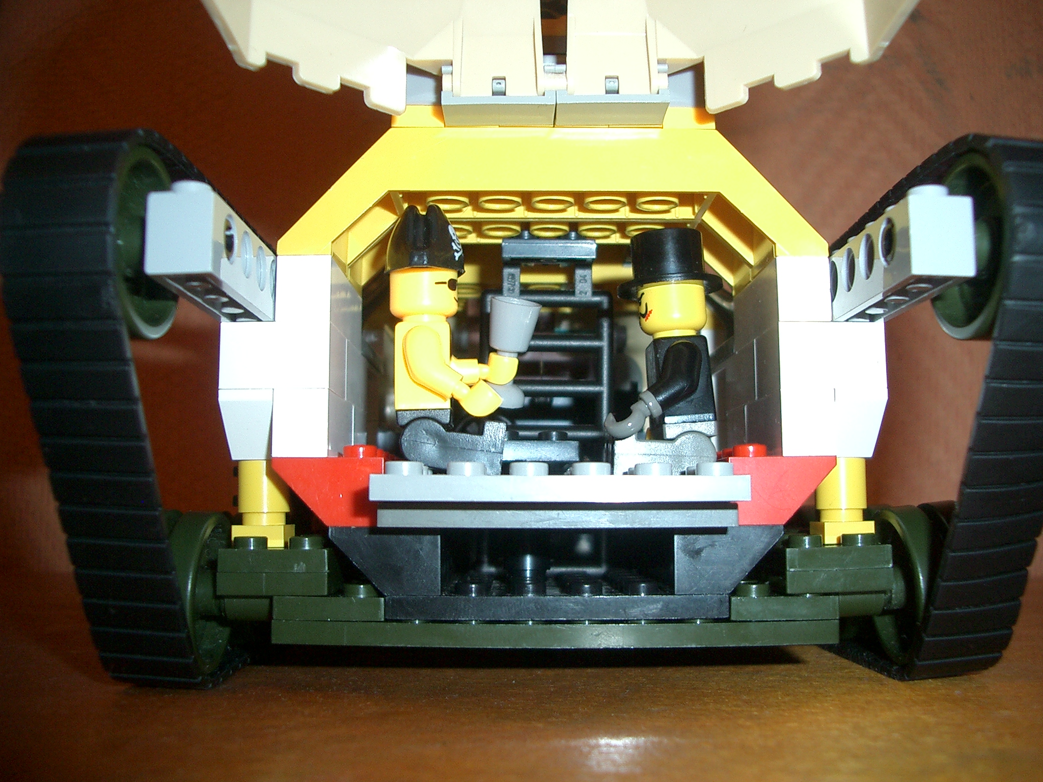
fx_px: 1055
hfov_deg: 52.6
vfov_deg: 40.7
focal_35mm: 35
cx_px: 522
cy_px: 391
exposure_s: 1/40
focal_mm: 5.8
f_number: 2.6
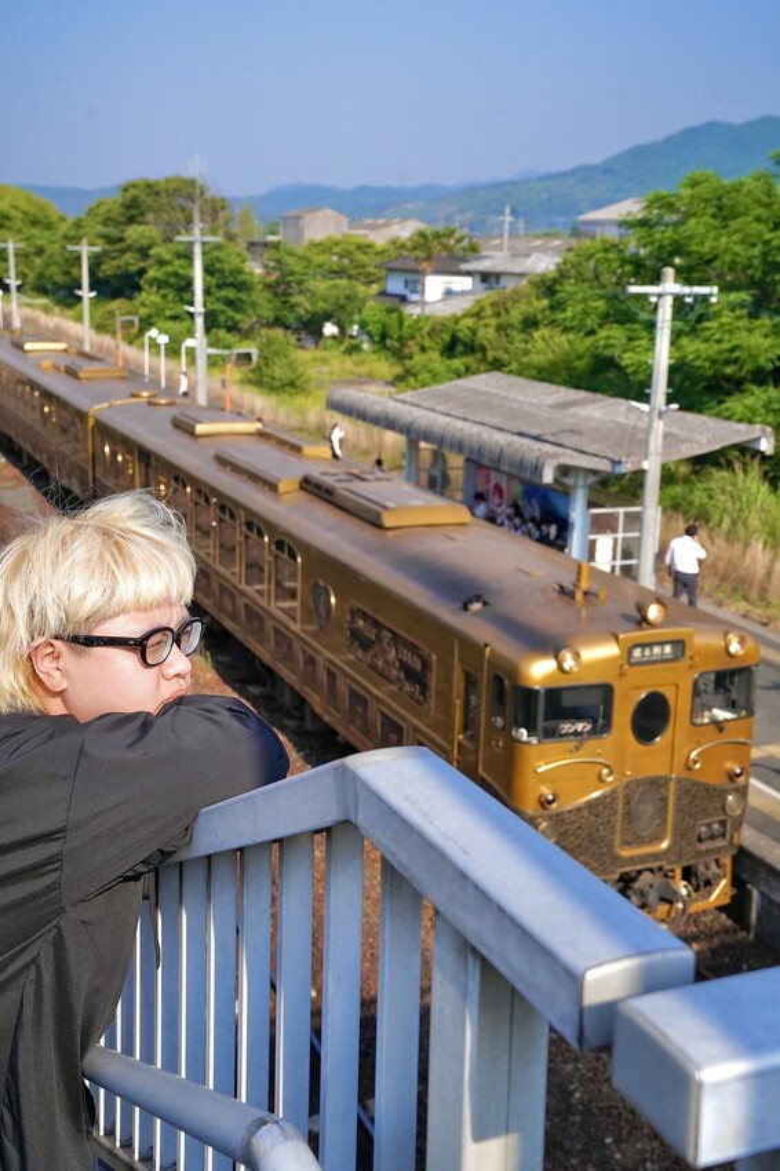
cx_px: 390
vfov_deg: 46.4
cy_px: 586
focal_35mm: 42
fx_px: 1366
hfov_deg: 31.9
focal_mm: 42
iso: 2000
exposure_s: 1/4000
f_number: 7.1
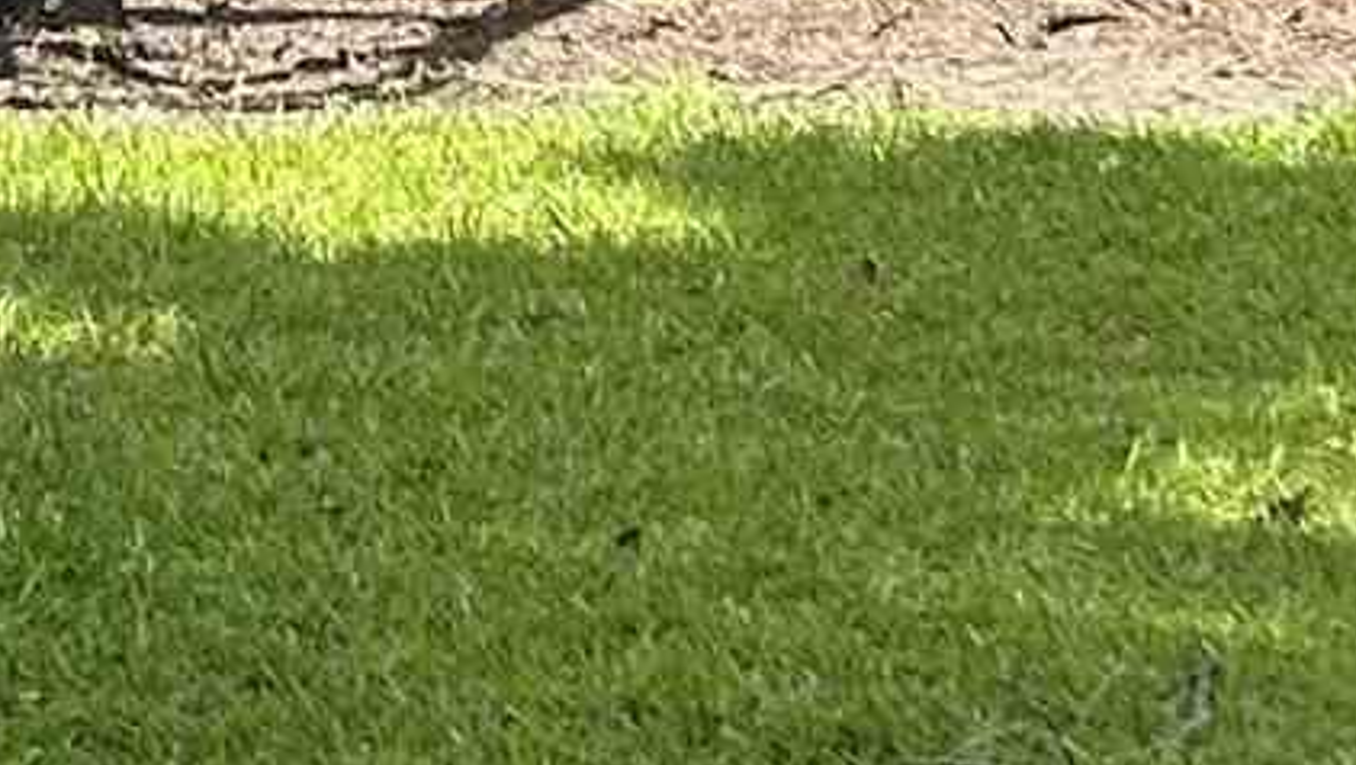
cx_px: -443
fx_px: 7412
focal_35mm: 206
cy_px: -1331
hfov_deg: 10.2
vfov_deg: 5.6
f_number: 1.5
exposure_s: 1/2695
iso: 50
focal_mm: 5.7
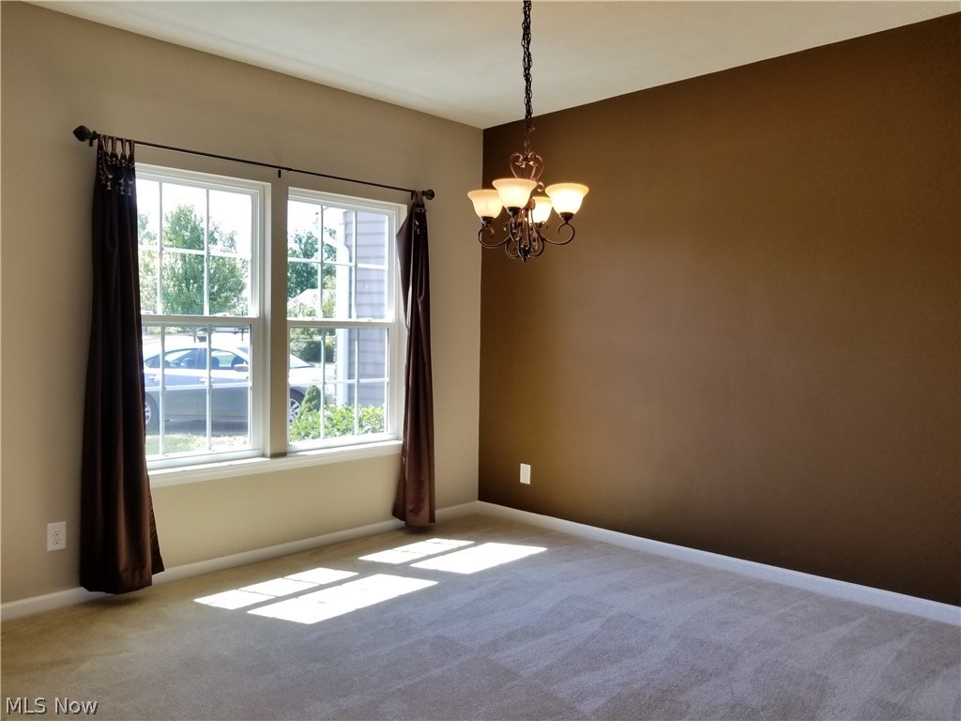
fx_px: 722
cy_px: 360
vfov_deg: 53.1
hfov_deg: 67.3
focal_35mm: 26
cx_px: 480
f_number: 1.7
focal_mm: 4.25
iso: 50
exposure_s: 1/160
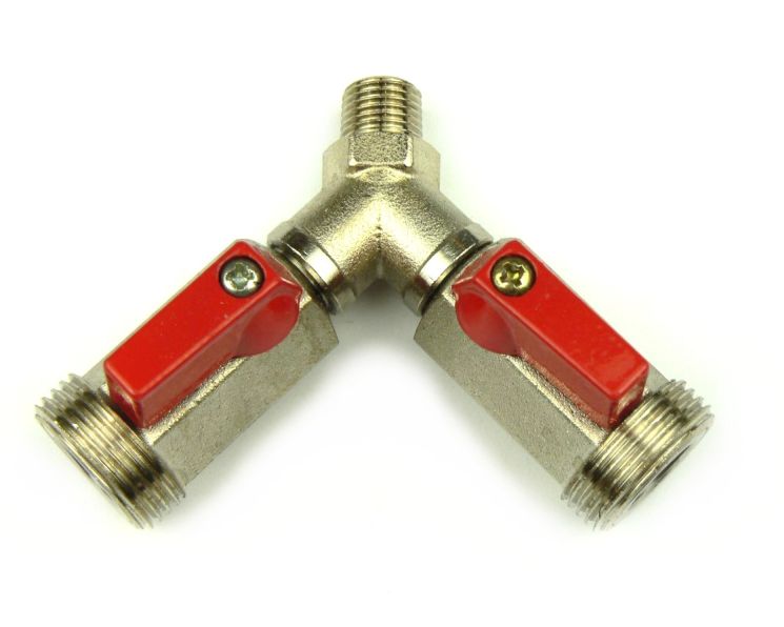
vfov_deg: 17.9
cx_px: 370
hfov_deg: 22.2
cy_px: 315
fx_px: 1995
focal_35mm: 86
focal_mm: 13.7
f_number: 5.6
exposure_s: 1/125
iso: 80
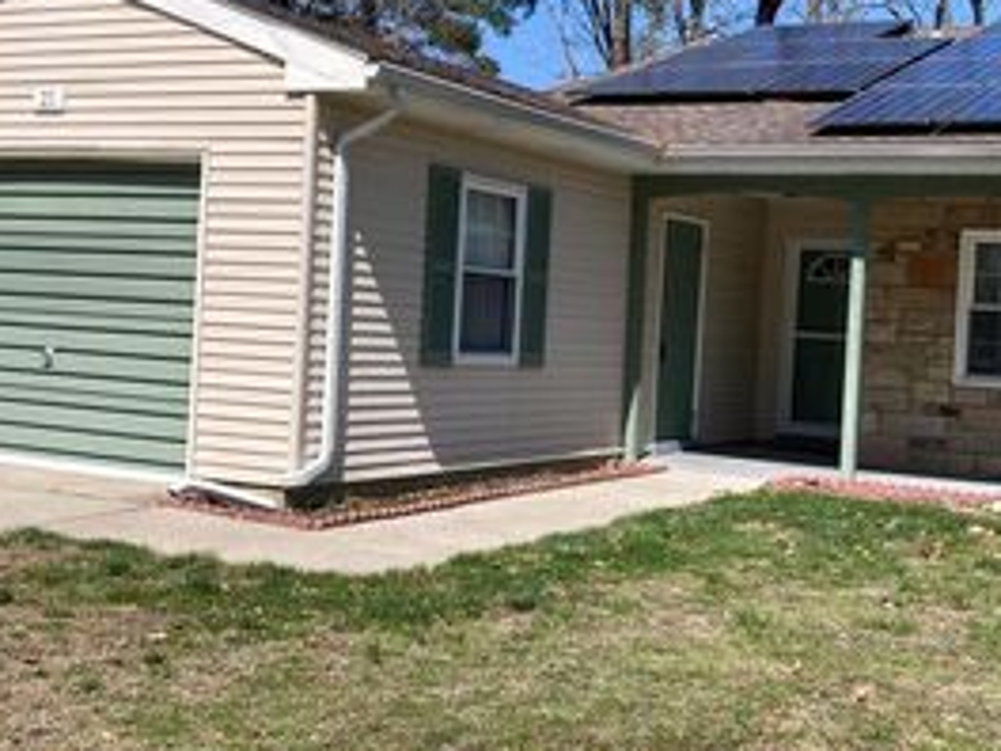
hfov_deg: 36.1
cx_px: 569
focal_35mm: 53
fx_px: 1533
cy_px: 362
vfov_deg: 27.5
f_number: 1.8
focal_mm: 3.99
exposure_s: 1/2288
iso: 20
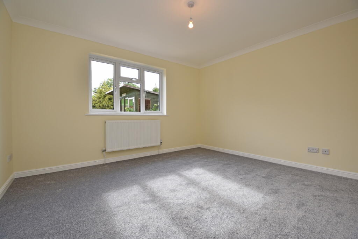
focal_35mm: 15
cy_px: 120
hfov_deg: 100.4
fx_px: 149
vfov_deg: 77.3
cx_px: 179
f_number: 5
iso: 180
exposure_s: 1/200
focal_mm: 10
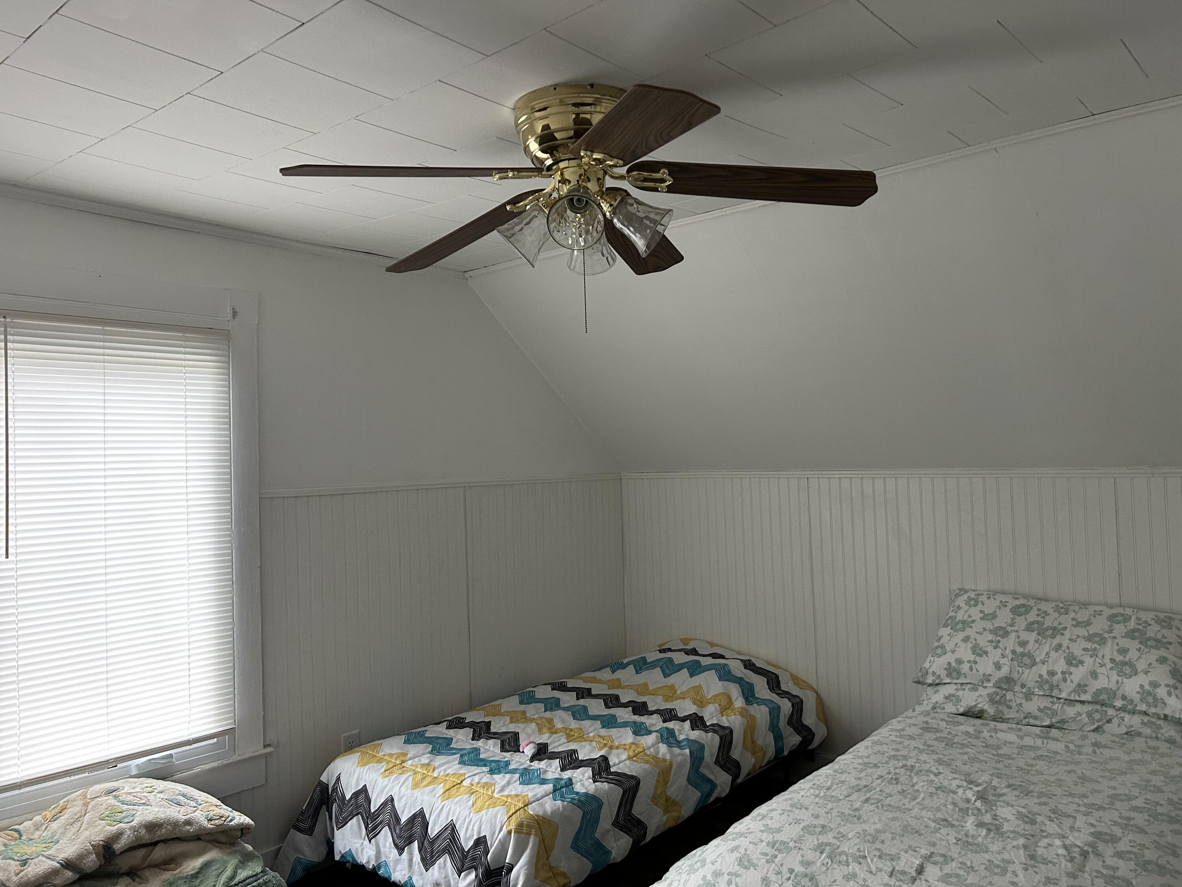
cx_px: 591
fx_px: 888
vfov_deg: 53.1
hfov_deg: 67.3
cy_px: 444
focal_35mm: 26
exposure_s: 1/60
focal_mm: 5.7
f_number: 1.5
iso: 160
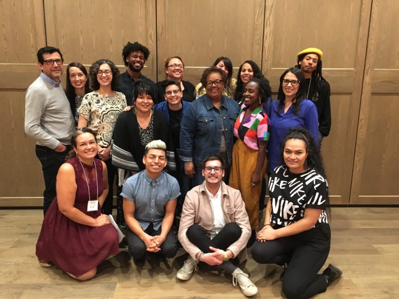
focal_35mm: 29
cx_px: 200
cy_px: 150
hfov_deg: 61.7
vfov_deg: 48.2
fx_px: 334
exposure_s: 1/15
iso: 250
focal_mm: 4.15
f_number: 2.2
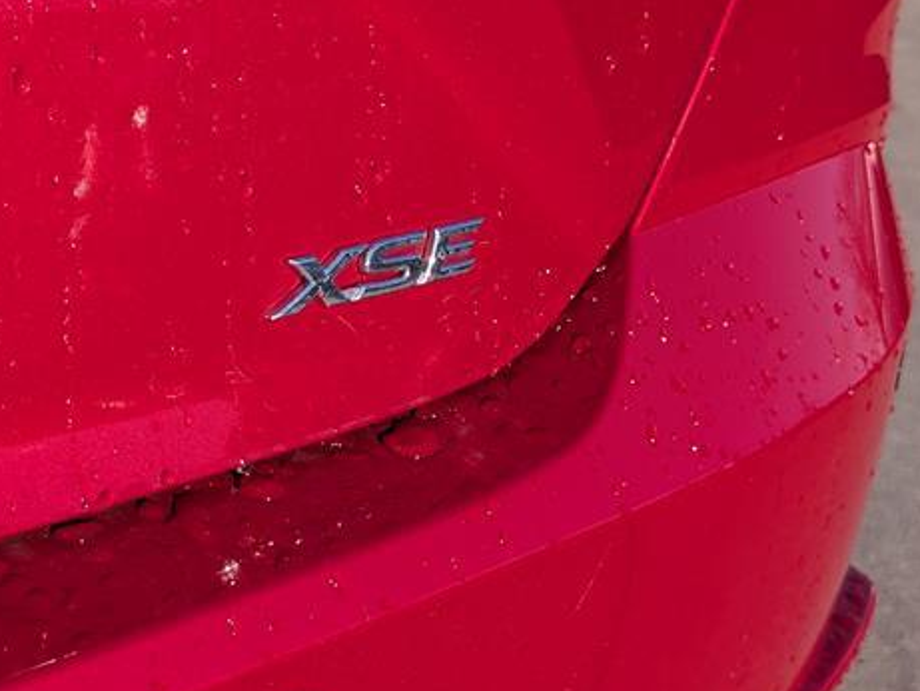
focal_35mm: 68
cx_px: 337
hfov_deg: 28.4
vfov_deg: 21.6
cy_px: 427
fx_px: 1808
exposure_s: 1/1111
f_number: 1.68
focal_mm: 6.9
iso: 22
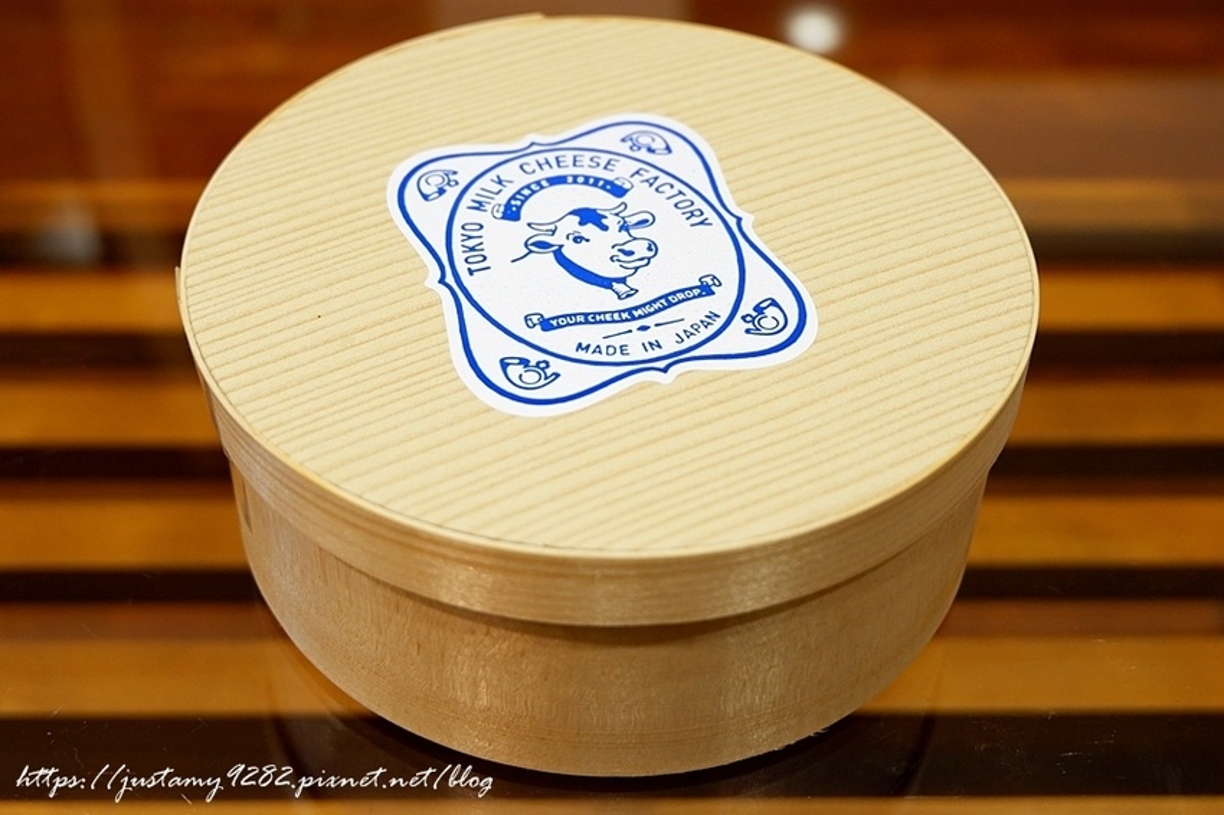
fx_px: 1597
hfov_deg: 41.9
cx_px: 612
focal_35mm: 47
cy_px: 408
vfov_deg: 28.6
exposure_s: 1/40
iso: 1250
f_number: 4.7
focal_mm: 31
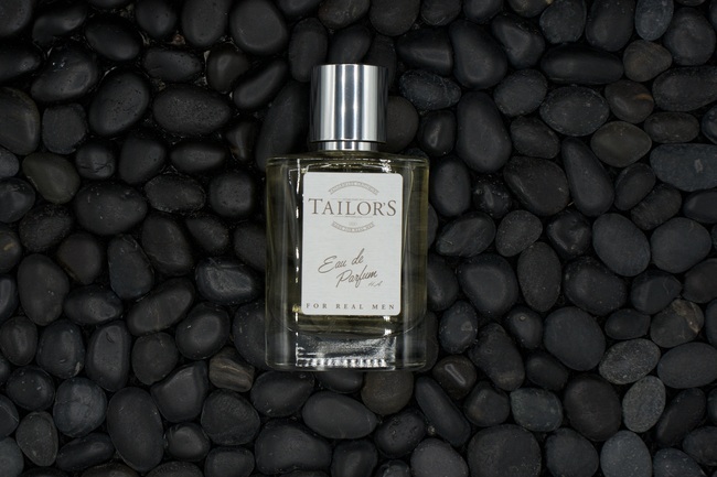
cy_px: 238
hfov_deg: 33.4
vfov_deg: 22.6
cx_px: 358
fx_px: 1195
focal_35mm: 60
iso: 500
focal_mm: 40
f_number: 9
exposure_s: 1/80
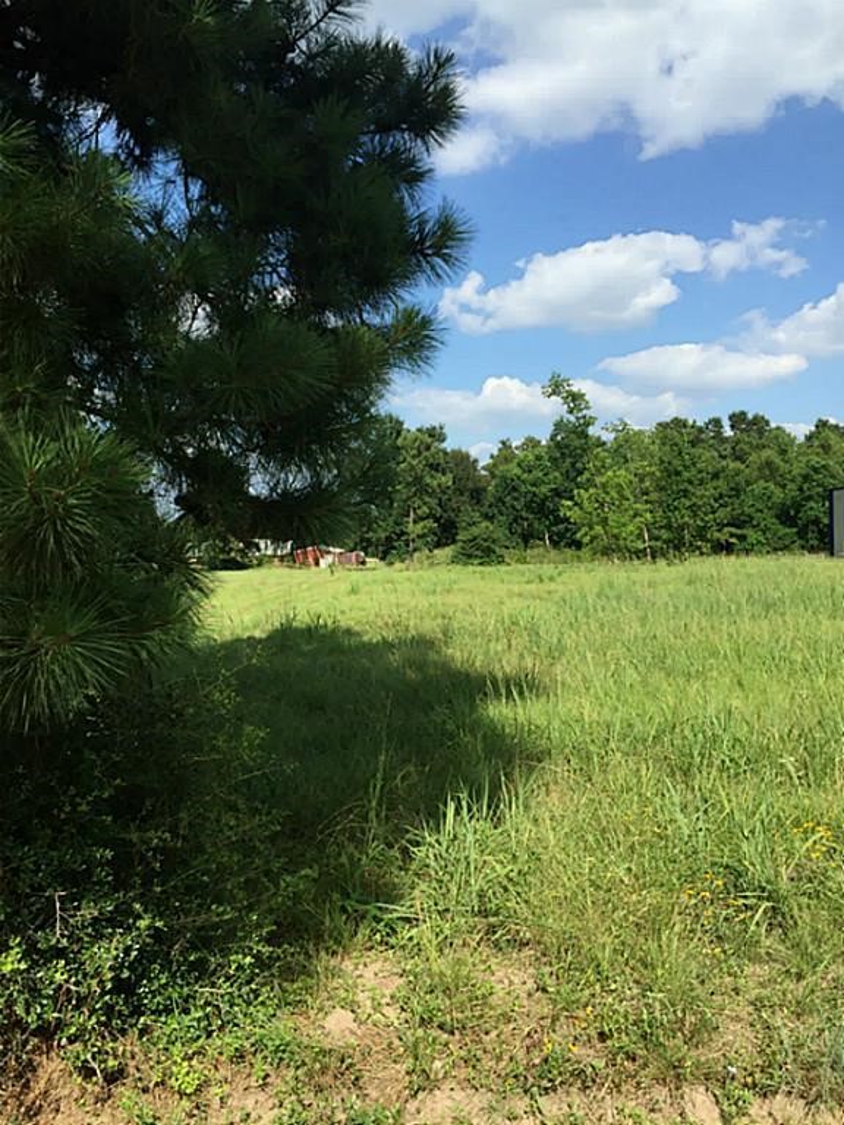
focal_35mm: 29
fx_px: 943
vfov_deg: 61.7
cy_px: 562
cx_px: 422
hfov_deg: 48.2
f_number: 2.2
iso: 32
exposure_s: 1/1799
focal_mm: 4.15
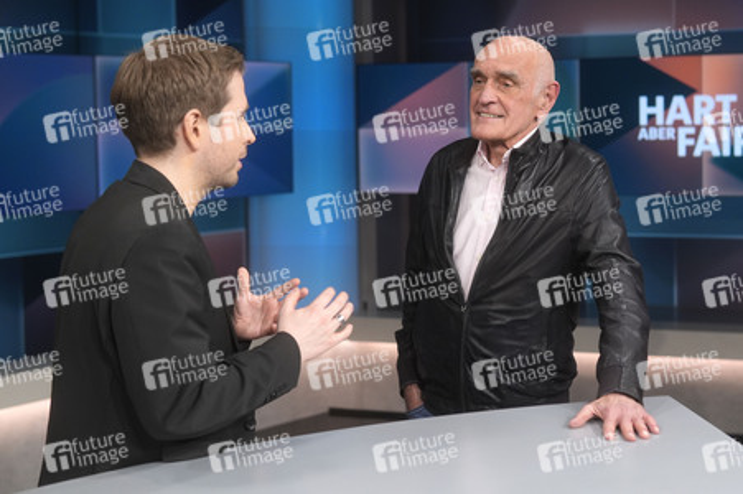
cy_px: 247
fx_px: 928
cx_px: 372
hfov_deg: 43.6
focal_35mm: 45
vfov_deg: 29.8
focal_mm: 30
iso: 640
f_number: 2.2
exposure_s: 1/250
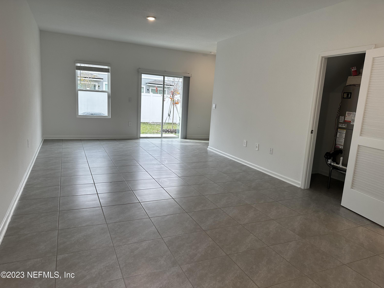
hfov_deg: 71.6
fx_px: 266
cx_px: 192
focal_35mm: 24
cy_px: 144
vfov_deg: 56.8
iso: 80
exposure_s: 1/176
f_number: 1.78
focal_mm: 6.86
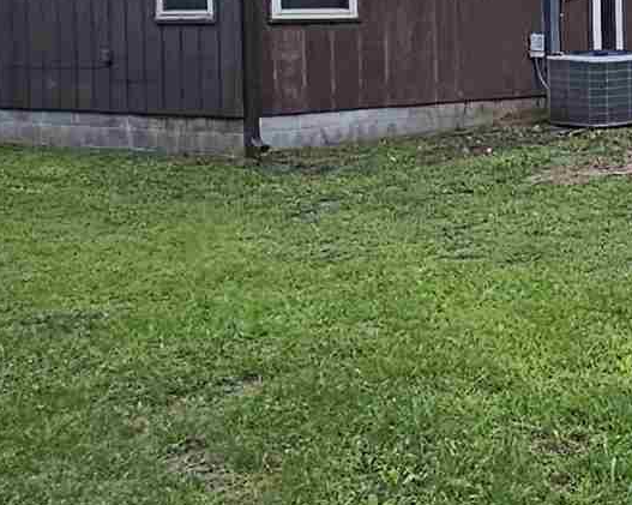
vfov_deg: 20.2
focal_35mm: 74
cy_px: 31
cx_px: 1011
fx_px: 1383
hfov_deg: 20.8
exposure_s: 1/222
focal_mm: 2.2
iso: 50
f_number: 2.2
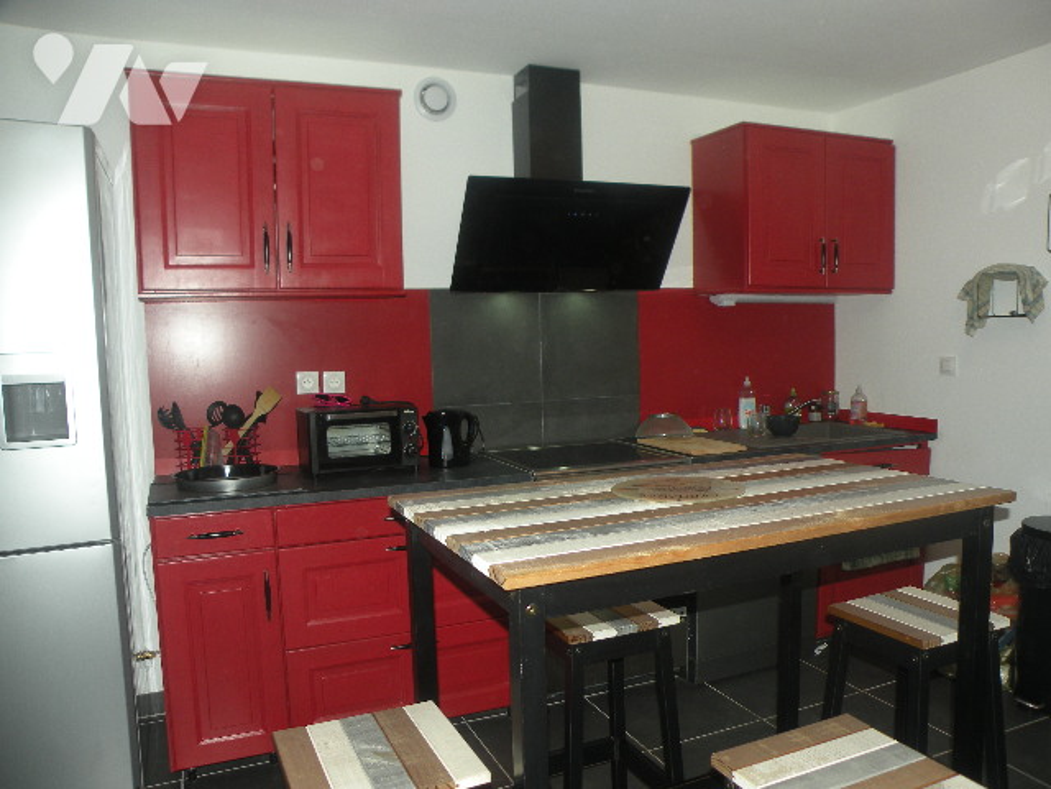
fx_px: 820
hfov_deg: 65.3
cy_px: 394
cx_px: 526
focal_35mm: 27
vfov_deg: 51.4
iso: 64
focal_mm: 4.7
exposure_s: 1/60
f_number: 2.8
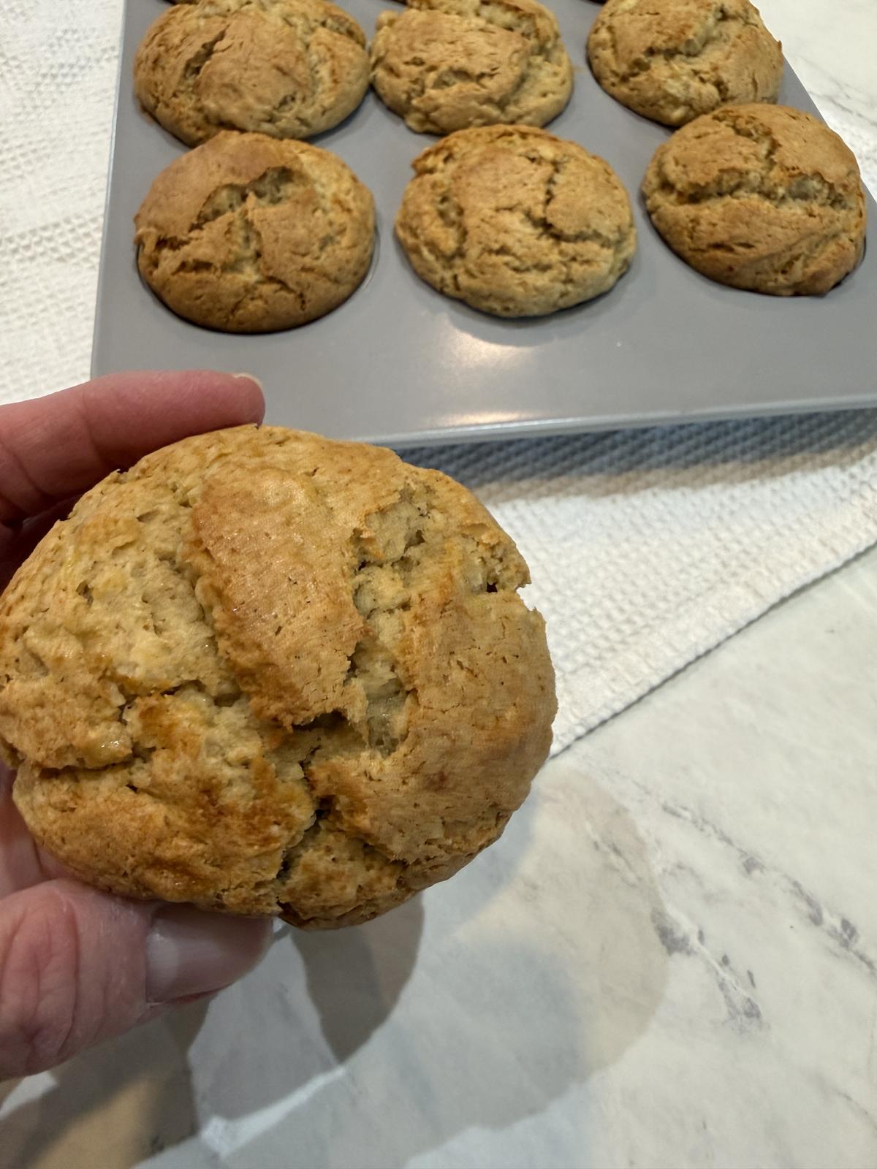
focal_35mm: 24
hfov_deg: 56.8
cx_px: 438
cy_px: 584
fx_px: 811
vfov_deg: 71.6
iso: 160
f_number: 2.2
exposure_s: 1/60
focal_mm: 2.22
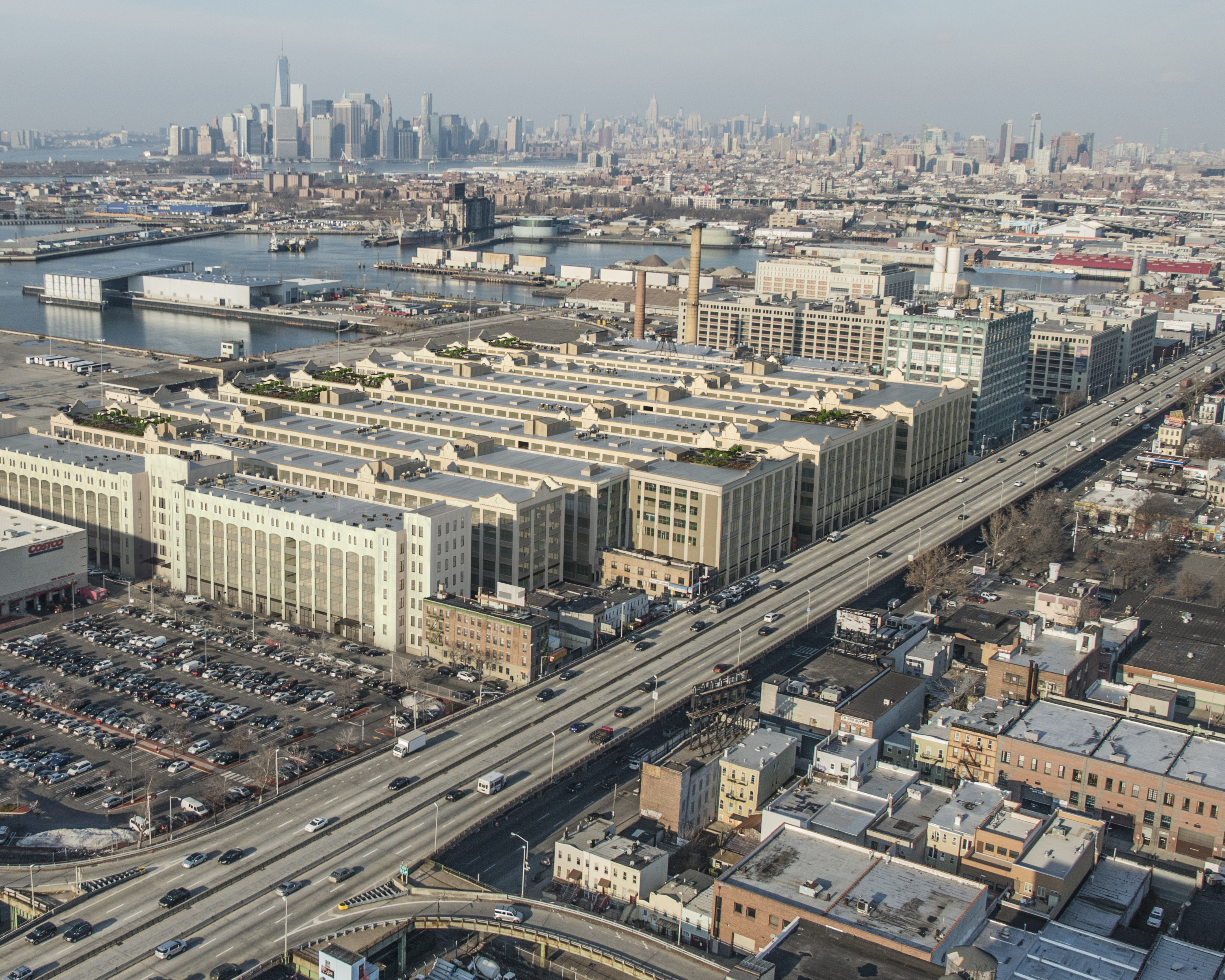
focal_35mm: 40
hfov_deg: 44.6
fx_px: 1450
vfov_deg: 37.3
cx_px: 344
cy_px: 437
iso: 500
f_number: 5.6
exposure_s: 1/3200
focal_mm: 18
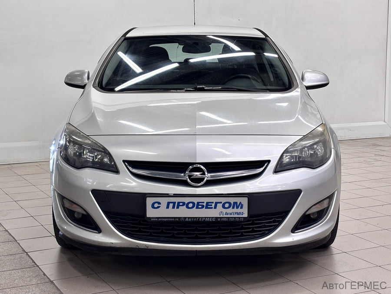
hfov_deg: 36.8
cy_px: 147
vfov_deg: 28.0
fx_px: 587
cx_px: 196
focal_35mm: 52
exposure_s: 1/50
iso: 40
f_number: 1.6
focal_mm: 5.96
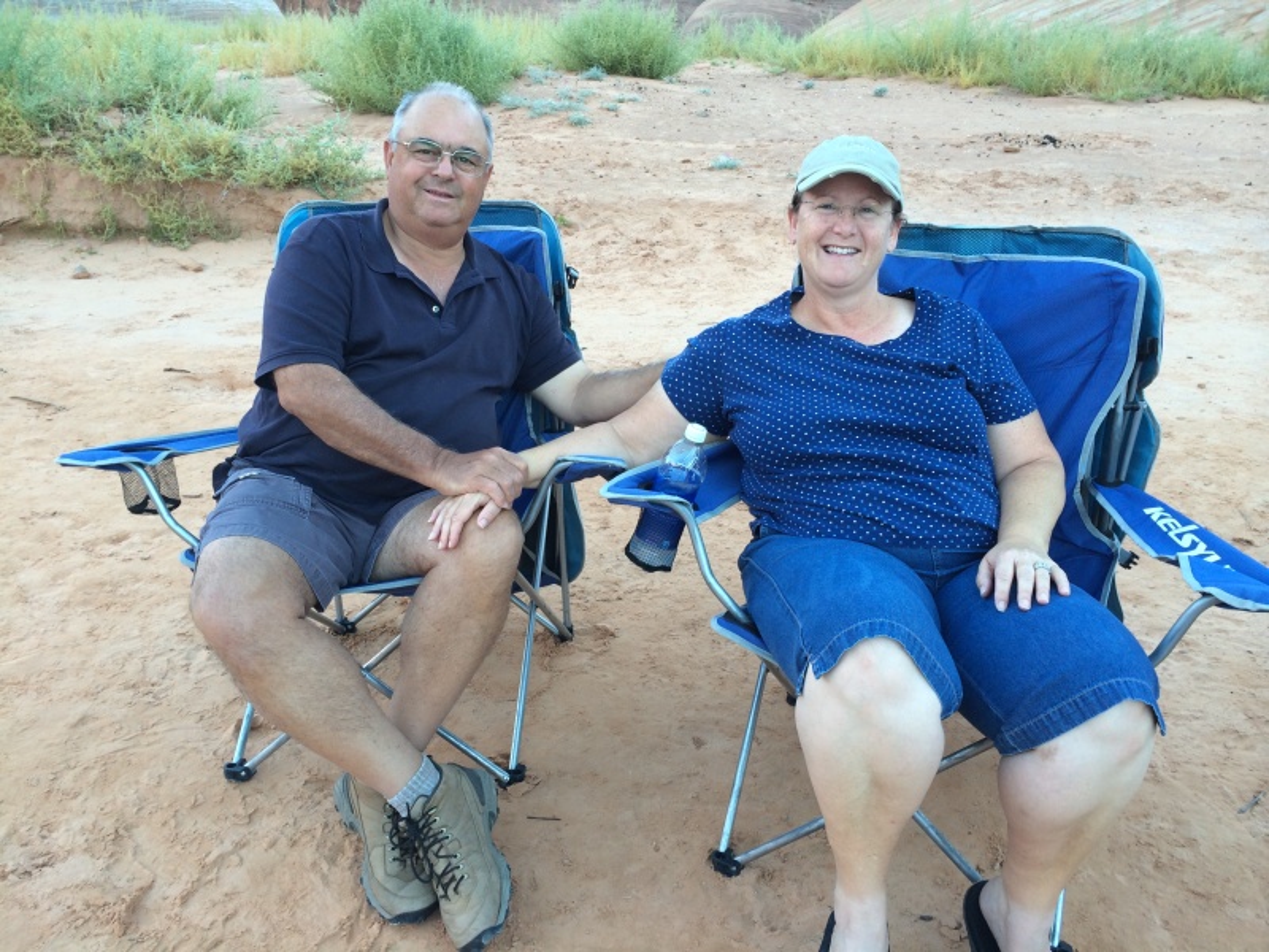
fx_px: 1100
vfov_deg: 46.8
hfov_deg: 60.0
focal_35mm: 30
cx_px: 634
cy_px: 476
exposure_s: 1/60
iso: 40
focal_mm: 4.12
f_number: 2.2
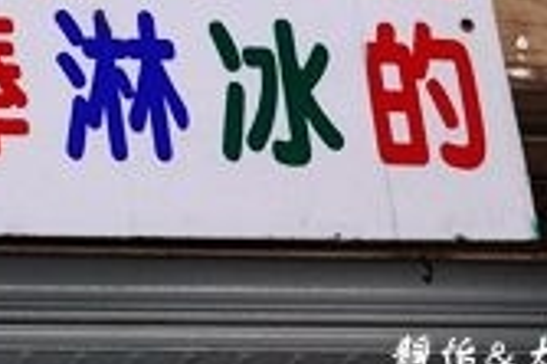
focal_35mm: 187
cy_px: -80
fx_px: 2839
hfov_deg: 10.7
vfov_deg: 7.3
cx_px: -239
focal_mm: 17.88
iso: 125
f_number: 4
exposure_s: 1/125
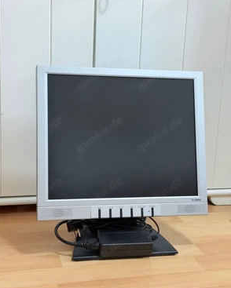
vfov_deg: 36.6
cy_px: 143
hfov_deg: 29.7
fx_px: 435
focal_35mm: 51
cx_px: 116
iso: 800
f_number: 1.78
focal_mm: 6.76
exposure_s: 1/22
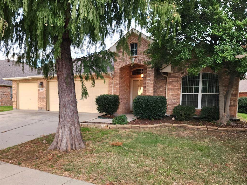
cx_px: 124
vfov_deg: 58.8
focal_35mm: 23
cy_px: 92
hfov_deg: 74.0
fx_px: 164
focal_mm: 6.4
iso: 160
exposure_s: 1/182
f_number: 1.8
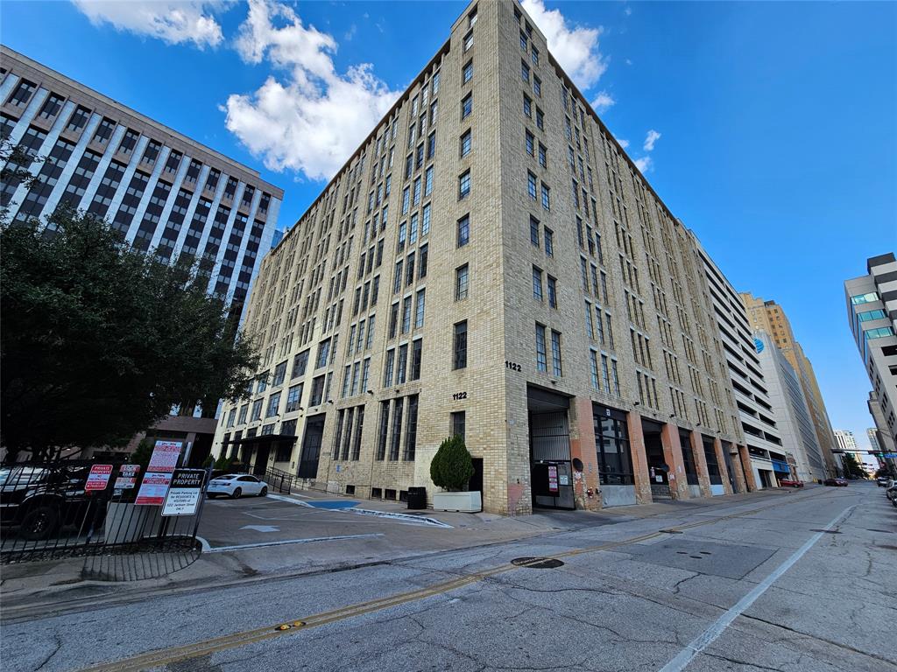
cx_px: 448
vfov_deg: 89.9
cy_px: 336
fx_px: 337
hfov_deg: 106.2
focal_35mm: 13
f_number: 2.2
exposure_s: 1/1242
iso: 50
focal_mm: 2.2
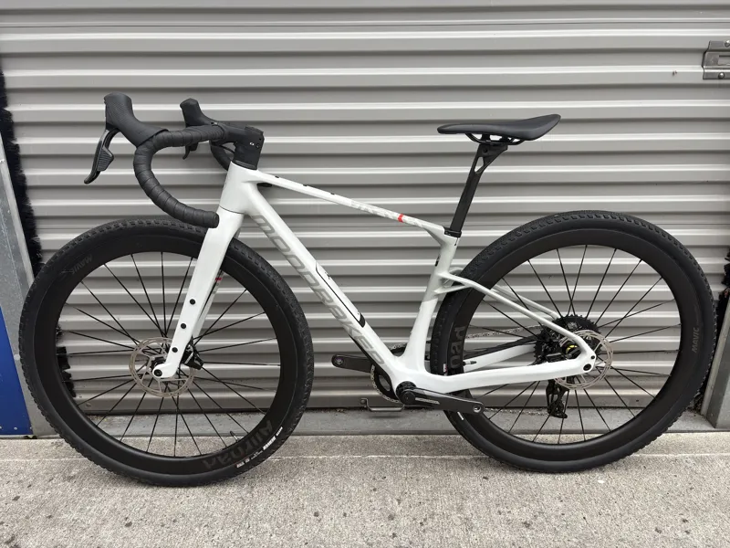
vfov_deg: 53.1
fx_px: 548
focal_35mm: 26
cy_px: 274
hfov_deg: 67.3
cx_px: 365
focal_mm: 5.96
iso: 32
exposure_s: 1/138
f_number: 1.6
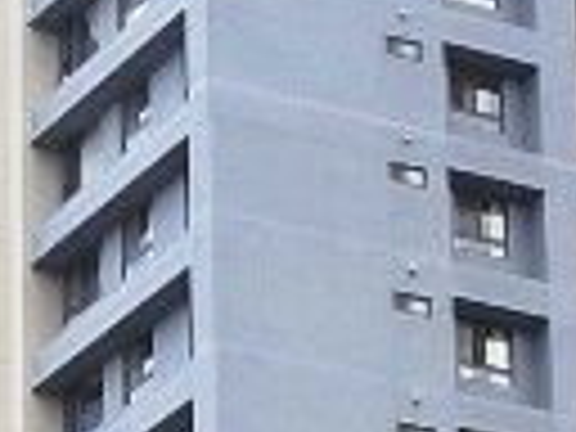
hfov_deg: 6.6
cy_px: 904
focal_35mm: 299
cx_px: -45
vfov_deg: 4.9
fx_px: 4975
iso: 100
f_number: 3.8
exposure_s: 1/400
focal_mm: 7.2
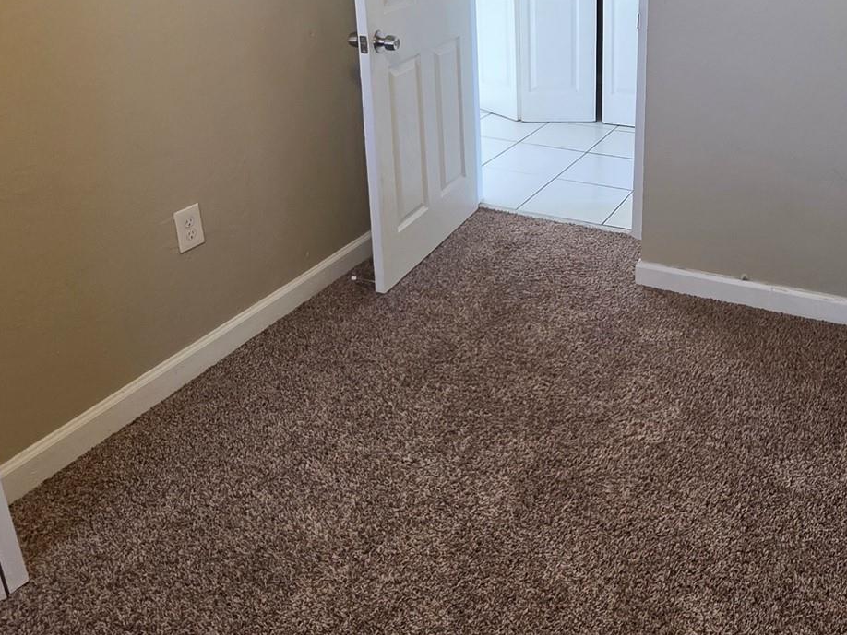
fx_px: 710
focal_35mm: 29
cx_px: 627
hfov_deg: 58.7
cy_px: 107
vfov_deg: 45.3
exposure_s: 1/120
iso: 200
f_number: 1.9
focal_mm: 2.2
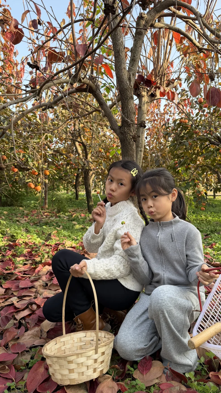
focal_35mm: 27
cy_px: 195
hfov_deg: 42.6
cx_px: 137
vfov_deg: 69.9
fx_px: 281
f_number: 1.78
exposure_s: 1/501
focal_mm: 6.76
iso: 100
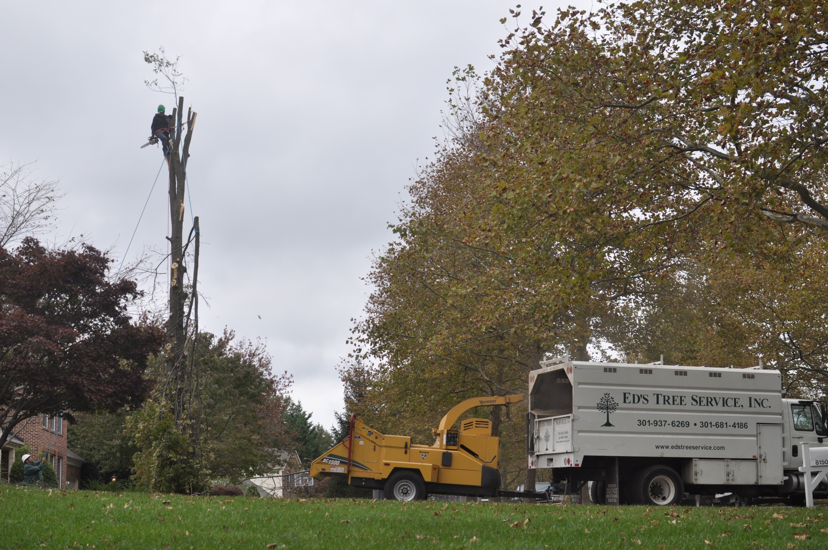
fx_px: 1206
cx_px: 414
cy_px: 275
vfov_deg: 25.7
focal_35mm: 52
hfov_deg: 37.9
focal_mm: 35
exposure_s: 1/1000
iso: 320
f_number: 4
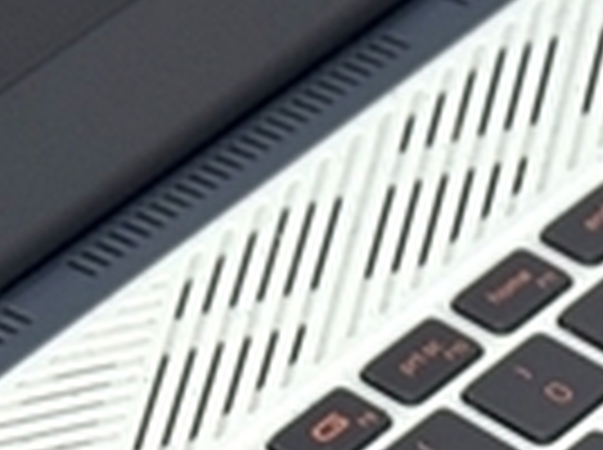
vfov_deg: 5.1
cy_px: 918
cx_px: 608
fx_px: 4991
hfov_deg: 6.9
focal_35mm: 287
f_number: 1.78
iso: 80
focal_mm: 6.76
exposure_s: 1/163
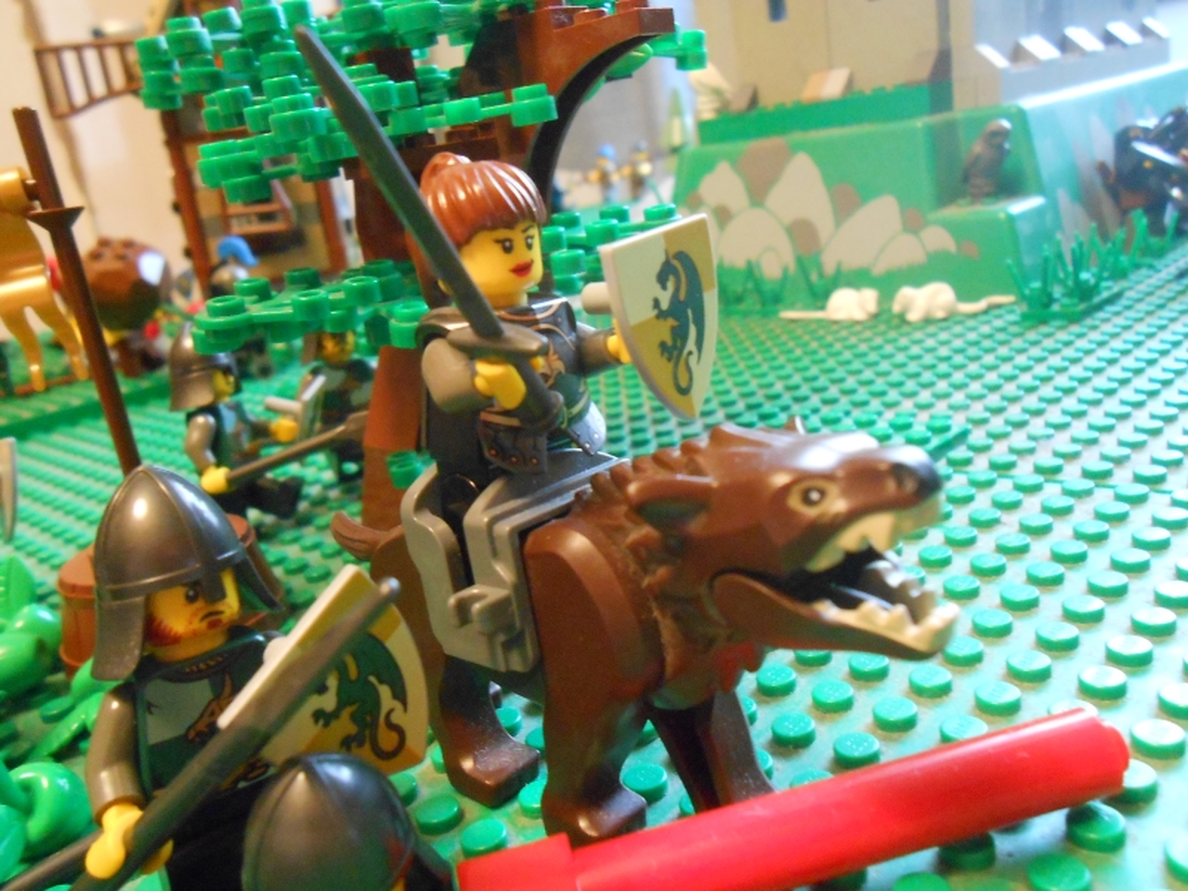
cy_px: 446
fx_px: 1030
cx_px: 594
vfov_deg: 46.8
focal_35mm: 30
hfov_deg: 60.0
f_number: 3.8
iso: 800
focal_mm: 5.3
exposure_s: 1/6
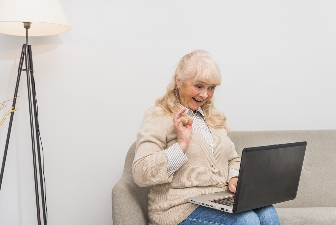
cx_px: 168
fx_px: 467
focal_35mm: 50
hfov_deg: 39.6
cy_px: 112
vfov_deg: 27.0
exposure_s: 1/125
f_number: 4.5
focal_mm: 50
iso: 320
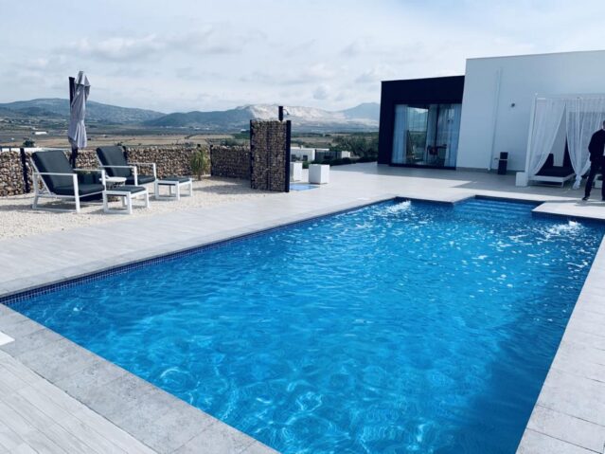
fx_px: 454
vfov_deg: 53.0
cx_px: 302
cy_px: 227
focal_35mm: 26
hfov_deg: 67.3
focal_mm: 4.25
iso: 25
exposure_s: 1/3788
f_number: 1.8
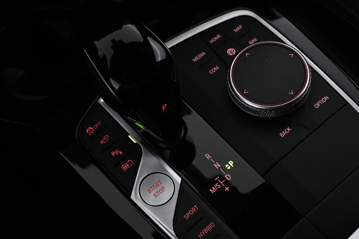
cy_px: 144
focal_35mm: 46
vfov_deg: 29.4
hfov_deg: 42.8
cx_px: 218
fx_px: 455
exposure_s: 1/40
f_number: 4.2
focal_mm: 23
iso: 1250
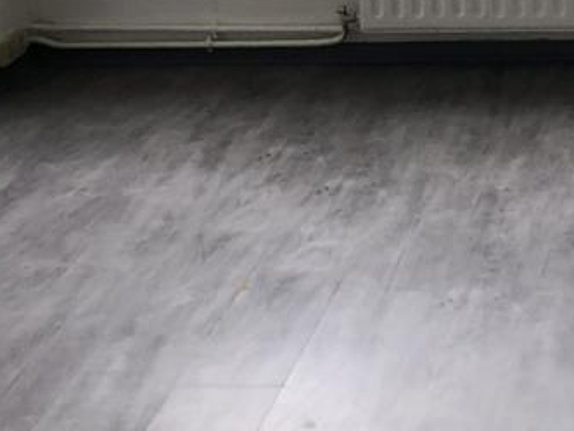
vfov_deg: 12.9
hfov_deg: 17.2
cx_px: 730
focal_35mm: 108
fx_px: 1791
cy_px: -248
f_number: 1.8
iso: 40
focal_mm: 3.99
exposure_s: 1/24
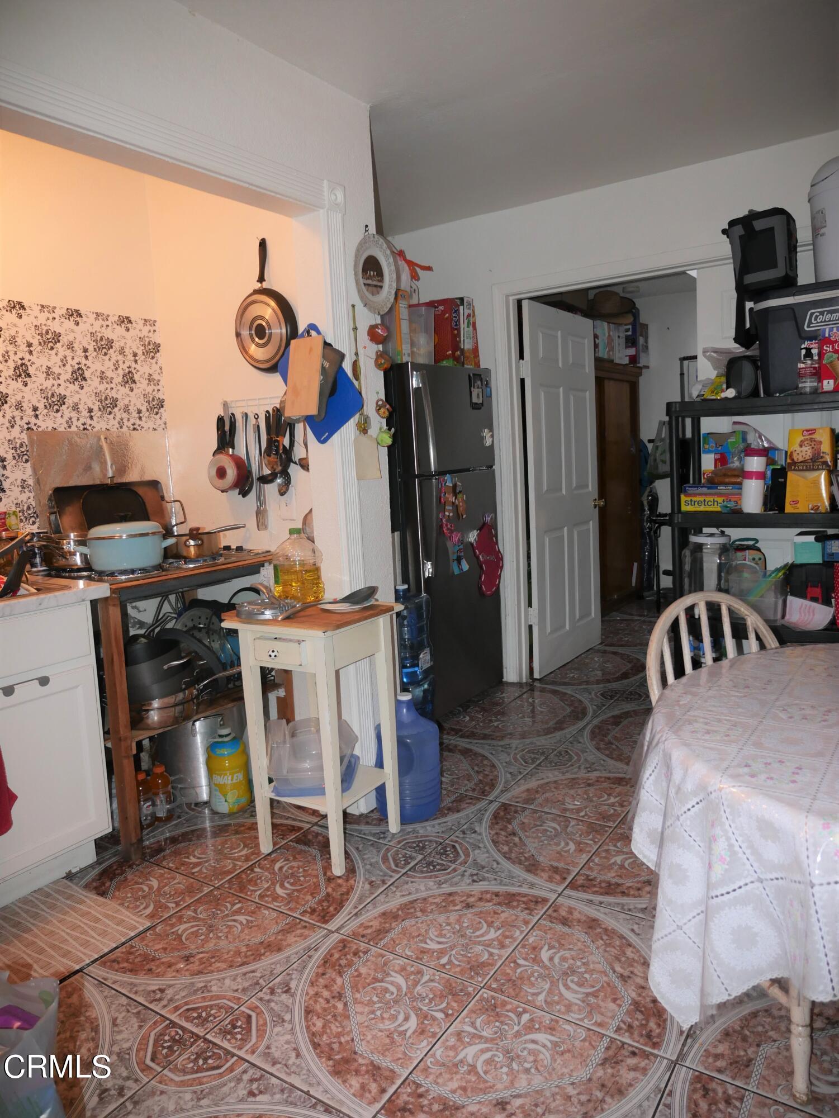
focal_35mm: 24
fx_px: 775
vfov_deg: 71.6
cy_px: 559
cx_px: 420
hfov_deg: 56.8
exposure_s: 1/60
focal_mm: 12
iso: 800
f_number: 2.8
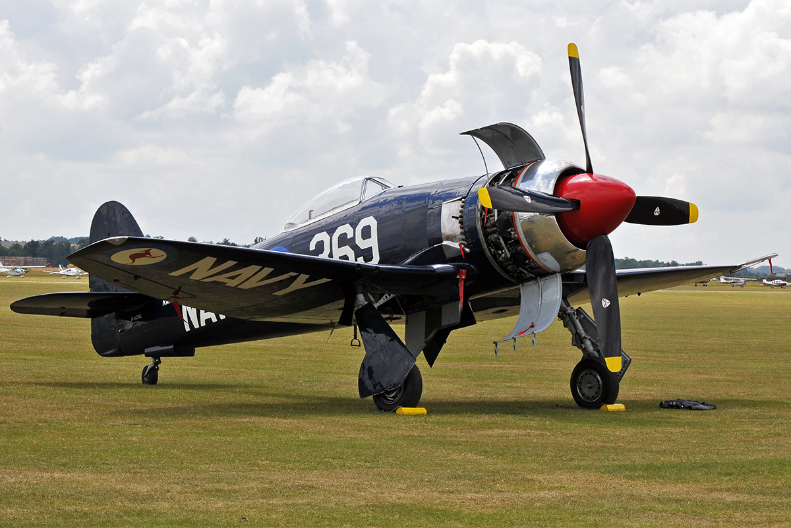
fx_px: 2308
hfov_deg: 19.4
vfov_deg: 13.1
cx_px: 396
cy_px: 264
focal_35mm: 105
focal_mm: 70
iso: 320
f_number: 11
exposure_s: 1/500
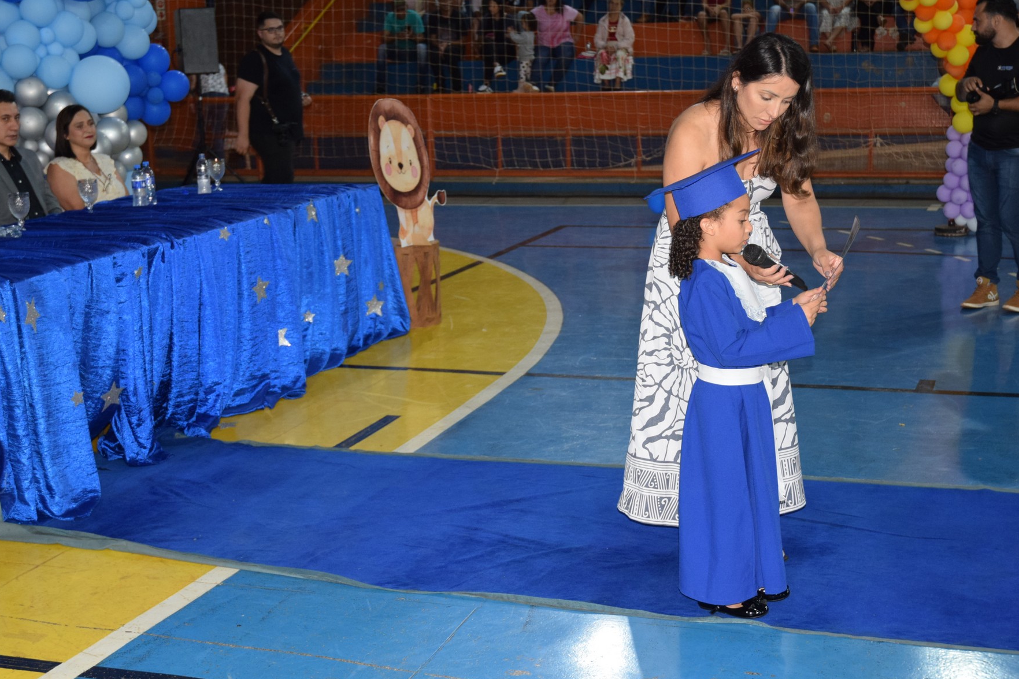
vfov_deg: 25.3
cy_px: 345
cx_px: 501
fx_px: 1514
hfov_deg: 37.2
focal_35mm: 54
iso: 1250
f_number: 4.2
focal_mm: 35
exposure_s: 1/60
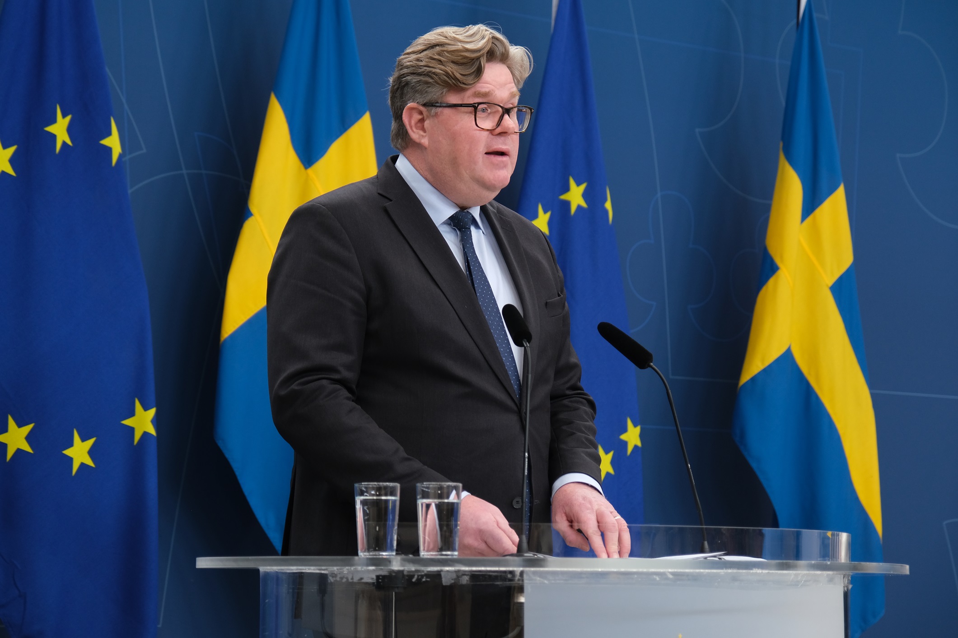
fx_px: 2342
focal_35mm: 88
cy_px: 319
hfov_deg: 23.1
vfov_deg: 15.5
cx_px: 479
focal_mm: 58.6
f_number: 4
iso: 640
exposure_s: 1/85
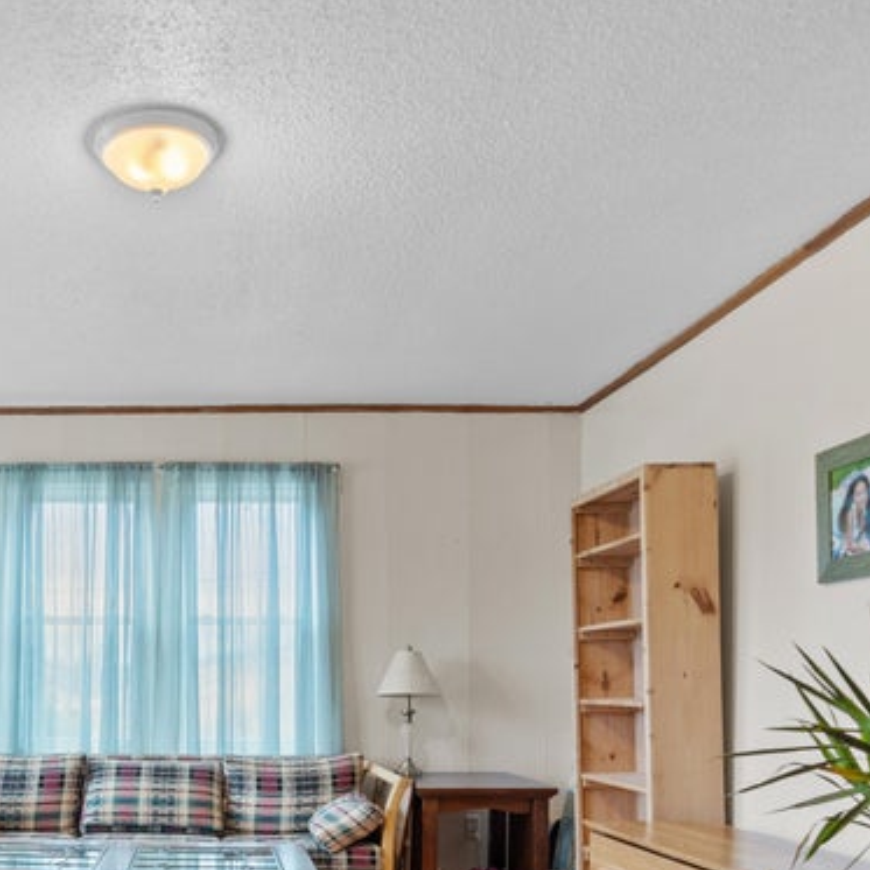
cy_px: 681
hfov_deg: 44.7
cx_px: 161
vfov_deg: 45.1
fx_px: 995
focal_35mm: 35
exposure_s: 1/6
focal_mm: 16
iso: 250
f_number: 3.5
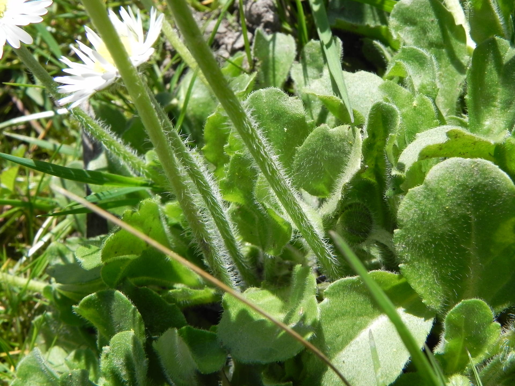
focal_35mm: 46
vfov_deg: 31.5
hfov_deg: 41.2
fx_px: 684
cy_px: 193
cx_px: 258
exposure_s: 1/316
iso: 160
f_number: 6.3
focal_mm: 8.2
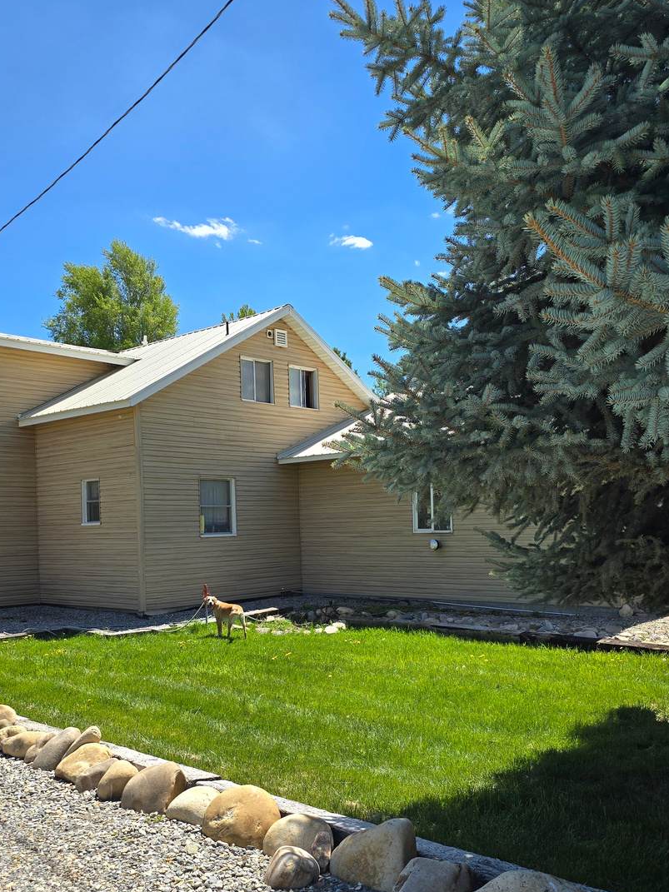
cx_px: 340
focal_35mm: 33
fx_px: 851
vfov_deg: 55.1
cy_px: 513
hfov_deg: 42.9
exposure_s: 1/556
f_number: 1.7
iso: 12
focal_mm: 6.3
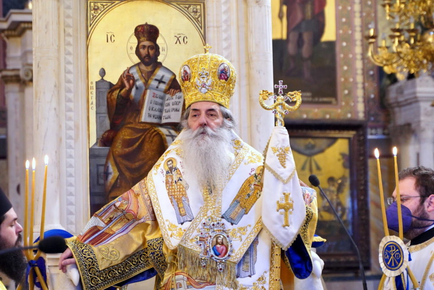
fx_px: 1350
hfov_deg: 18.3
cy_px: 145
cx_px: 217
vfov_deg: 12.2
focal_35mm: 112
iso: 2000
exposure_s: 1/100
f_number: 3.2
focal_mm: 75
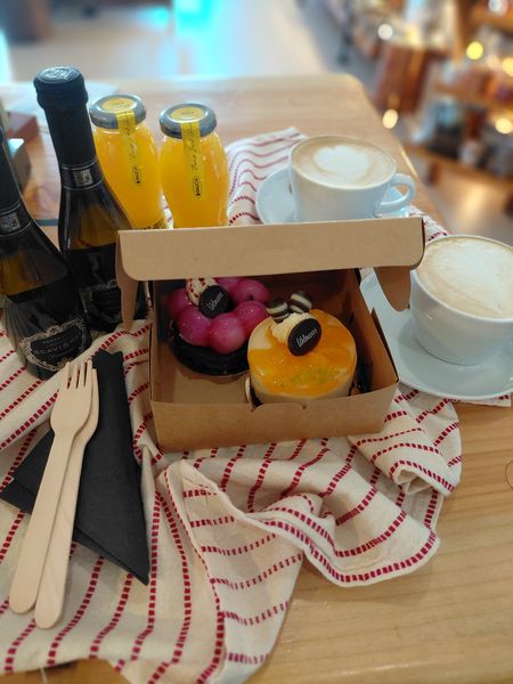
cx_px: 256
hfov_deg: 54.9
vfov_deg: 69.4
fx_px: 494
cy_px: 342
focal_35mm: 25
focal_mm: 4.69
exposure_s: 1/50.1
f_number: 1.8
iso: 320
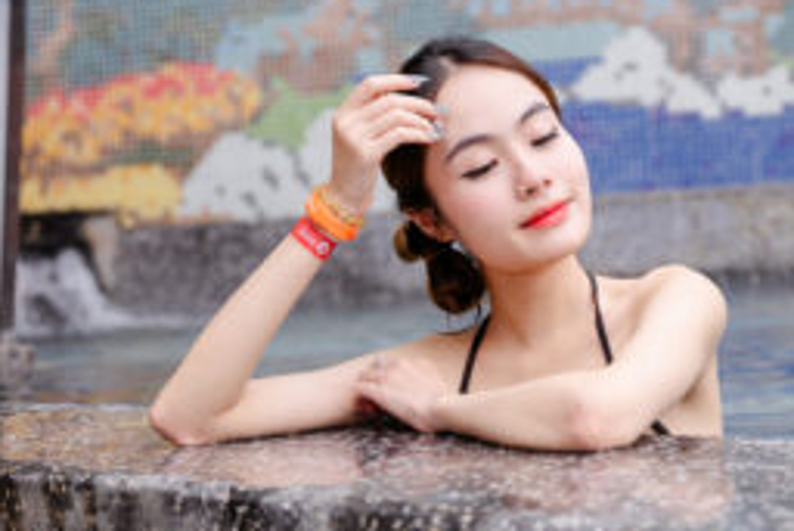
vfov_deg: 15.0
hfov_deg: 22.3
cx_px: 502
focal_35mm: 91
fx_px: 2011
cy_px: 166
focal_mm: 47.6
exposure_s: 1/125
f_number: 2.8
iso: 125
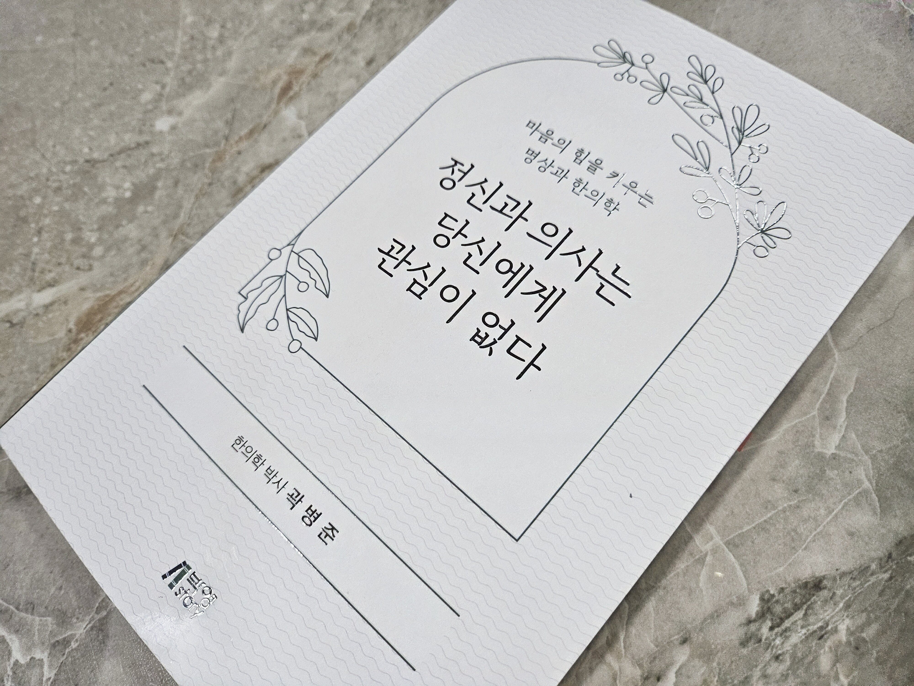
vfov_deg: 56.8
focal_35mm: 24
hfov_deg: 71.6
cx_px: 457
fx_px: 634
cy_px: 343
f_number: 1.8
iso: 250
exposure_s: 1/120
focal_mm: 5
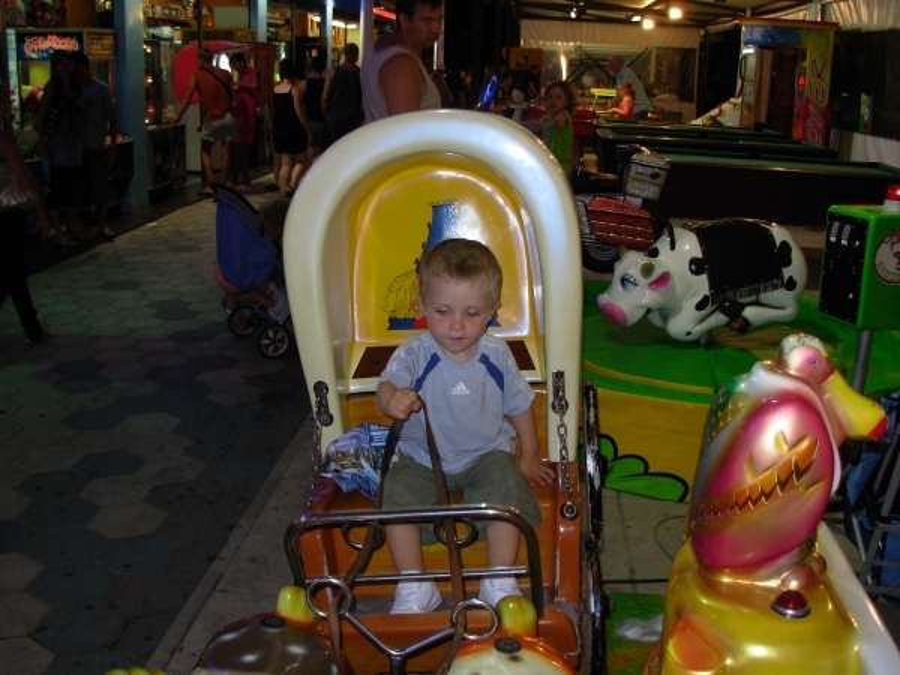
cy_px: 338
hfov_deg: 49.0
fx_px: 988
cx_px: 450
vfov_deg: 37.7
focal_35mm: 38
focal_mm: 6.3
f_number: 2.9
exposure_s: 1/32
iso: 50
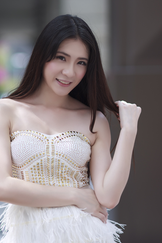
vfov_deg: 17.9
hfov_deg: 12.0
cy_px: 111
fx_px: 770
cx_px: 54
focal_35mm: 114
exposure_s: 1/1250
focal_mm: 85
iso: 100
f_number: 1.7
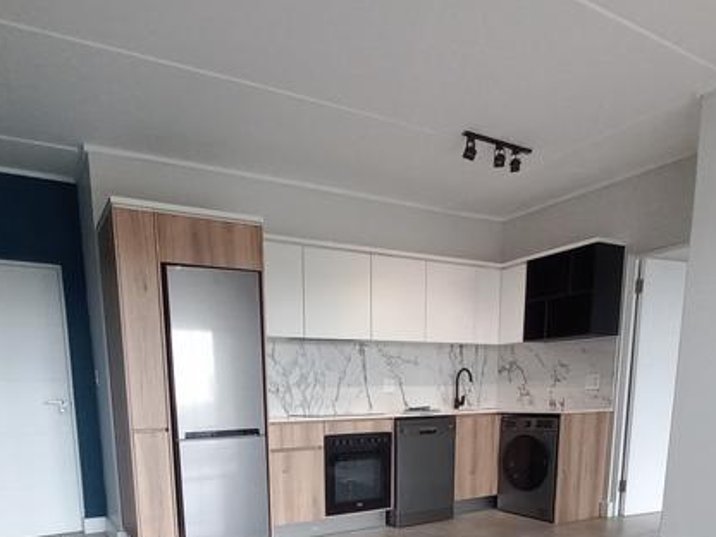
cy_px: 487
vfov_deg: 48.8
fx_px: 517
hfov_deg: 69.2
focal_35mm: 25
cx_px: 324
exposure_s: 1/50
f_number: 2.2
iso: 80
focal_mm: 1.42
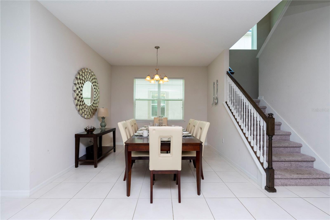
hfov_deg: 96.7
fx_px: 147
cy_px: 110
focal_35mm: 16
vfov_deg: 73.7
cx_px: 165
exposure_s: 1/100
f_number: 7.1
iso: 1000
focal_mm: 16
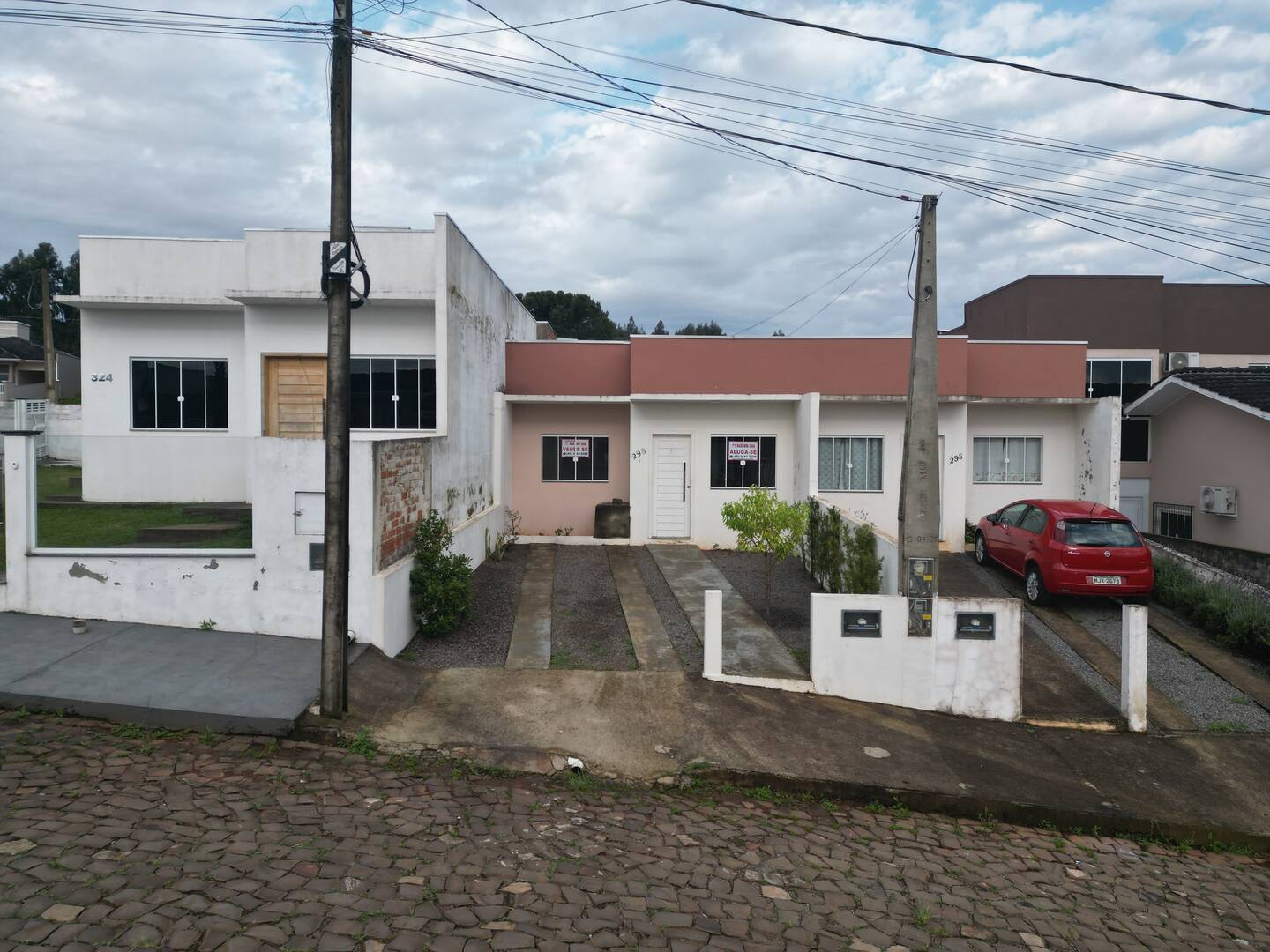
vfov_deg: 56.8
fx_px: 881
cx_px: 635
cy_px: 476
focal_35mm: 24
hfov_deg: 71.6
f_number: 1.7
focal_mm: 6.72
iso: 140
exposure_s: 1/2000
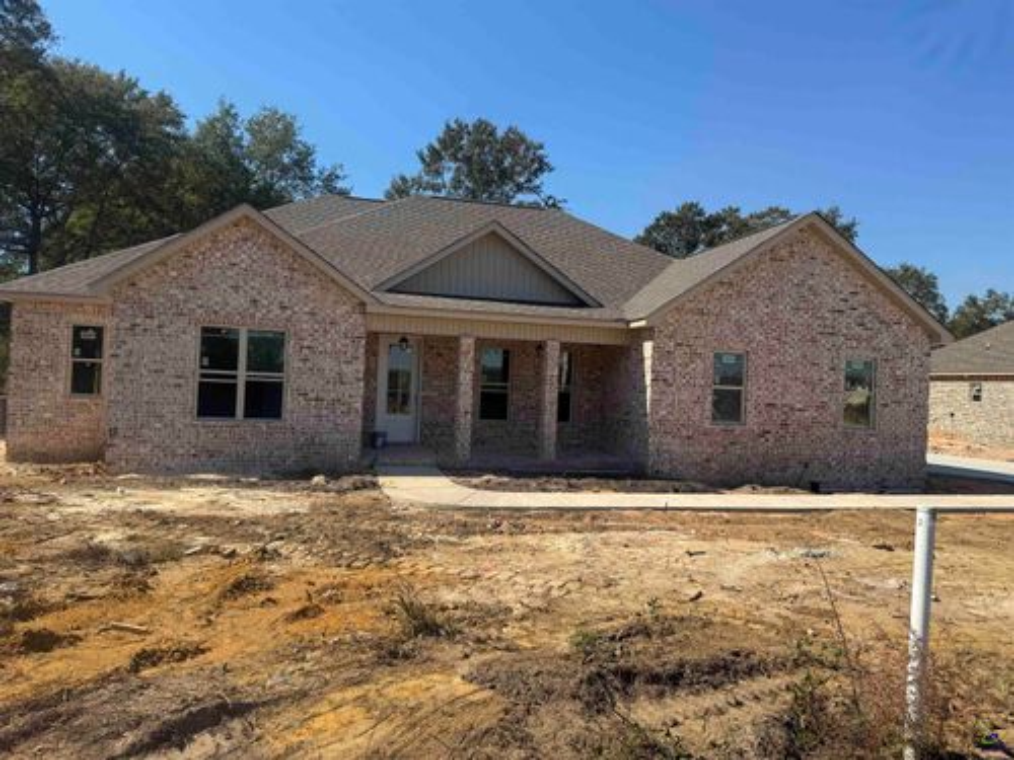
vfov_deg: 56.8
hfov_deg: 71.6
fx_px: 703
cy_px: 380
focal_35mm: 24
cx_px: 507
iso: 80
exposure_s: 1/4049
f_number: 1.78
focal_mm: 6.76
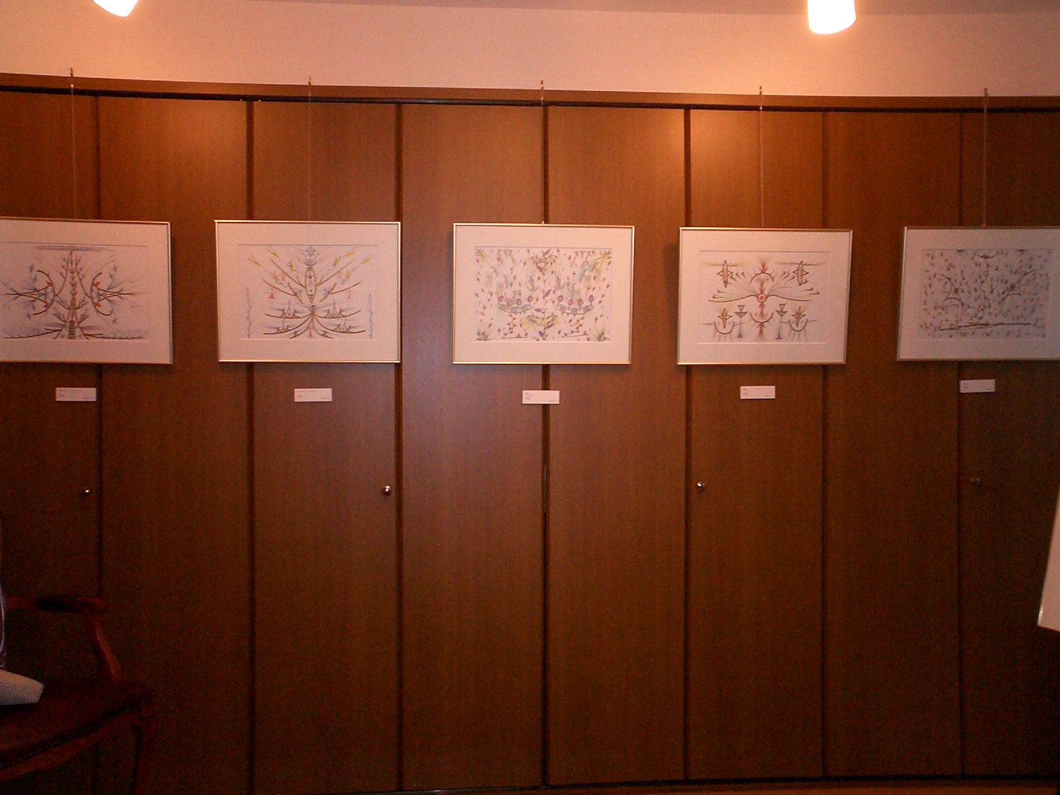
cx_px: 530
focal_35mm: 37
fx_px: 1133
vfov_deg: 38.7
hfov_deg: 50.1
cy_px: 398
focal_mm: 5.6
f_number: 3.5
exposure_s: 1/40
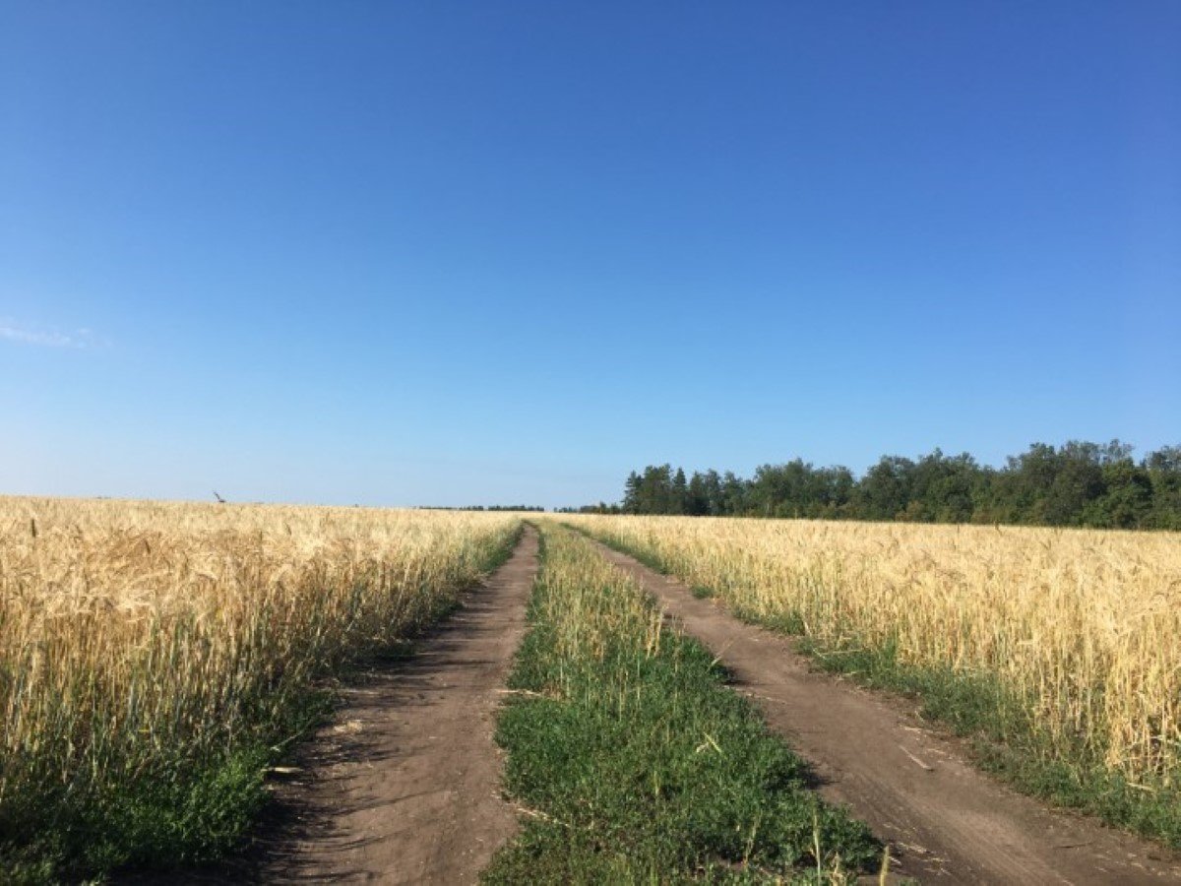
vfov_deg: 48.2
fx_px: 989
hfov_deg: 61.7
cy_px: 443
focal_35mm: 29
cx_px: 590
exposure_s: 1/1451
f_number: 2.2
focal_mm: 4.15
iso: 25
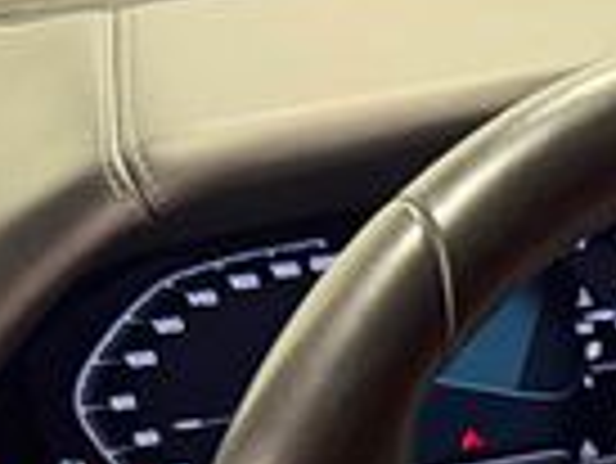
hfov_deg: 16.1
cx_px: 908
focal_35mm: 112
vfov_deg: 12.2
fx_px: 1995
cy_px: 815
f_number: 1.78
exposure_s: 1/60
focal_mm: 6.76
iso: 640
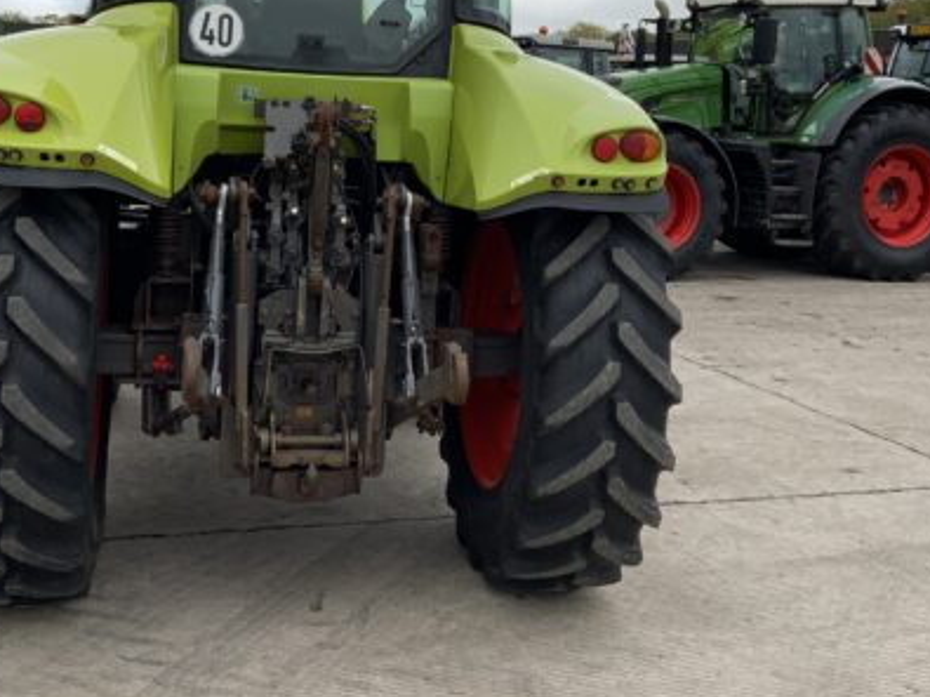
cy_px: 177
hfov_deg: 40.4
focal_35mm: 47
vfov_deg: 30.4
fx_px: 1262
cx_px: 417
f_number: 1.8
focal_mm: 3
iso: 16
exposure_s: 1/728
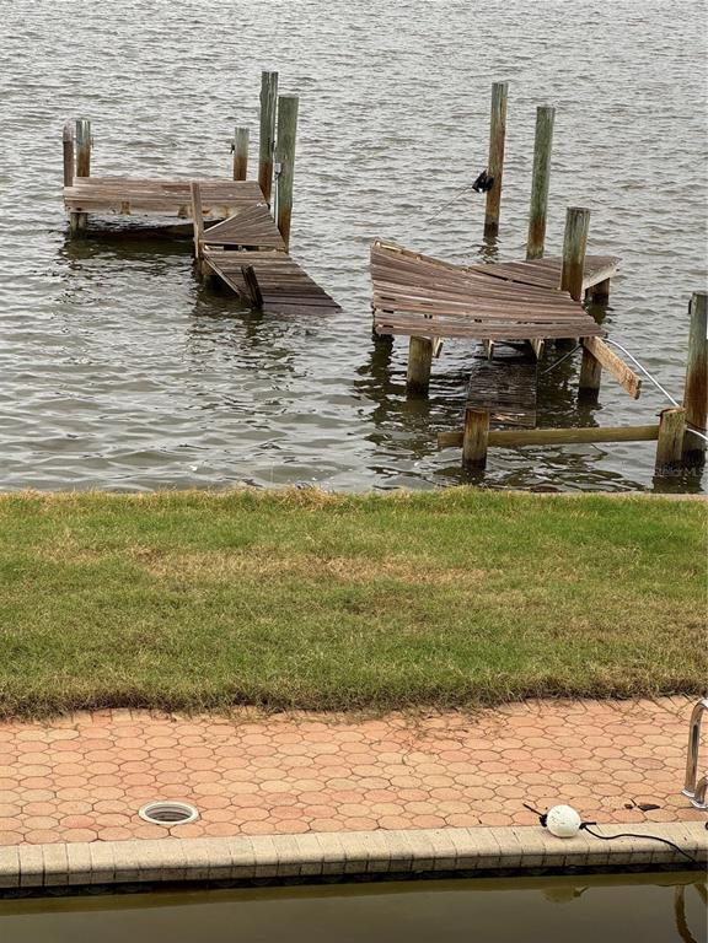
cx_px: 354
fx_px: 2100
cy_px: 472
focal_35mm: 77
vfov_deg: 25.3
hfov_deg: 19.1
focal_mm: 9
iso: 50
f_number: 2.8
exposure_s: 1/99
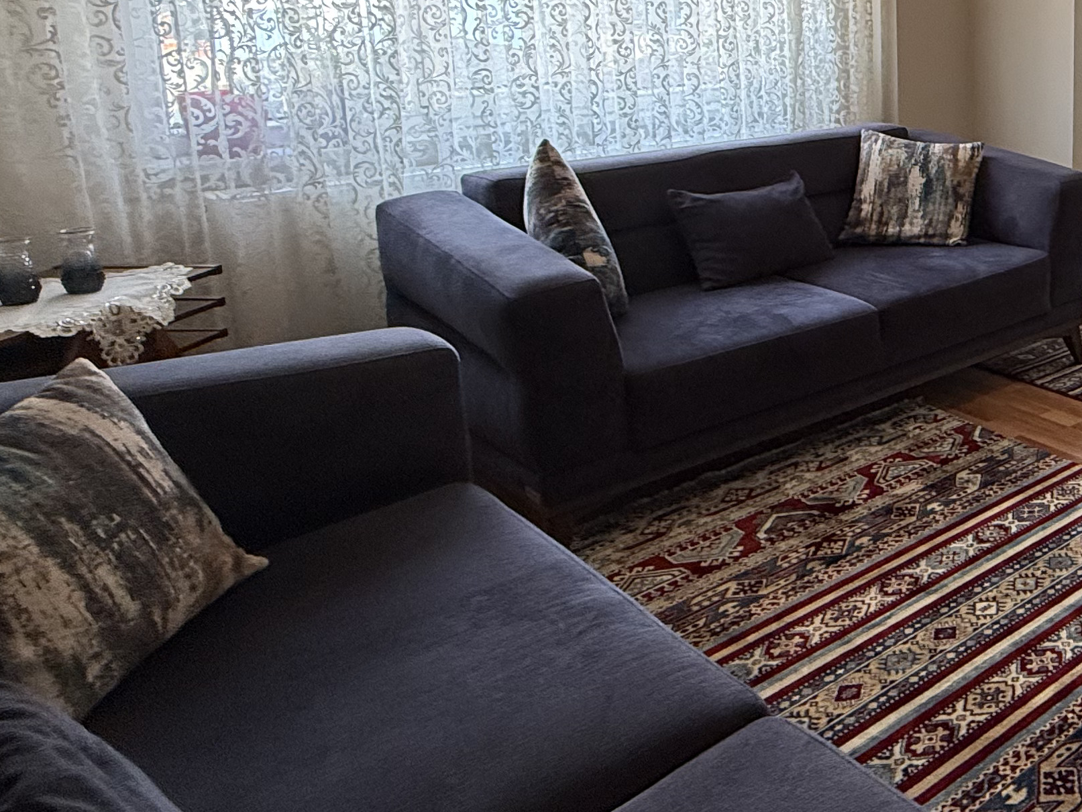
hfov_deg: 42.5
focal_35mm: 35
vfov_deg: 39.0
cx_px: 1164
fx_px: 1094
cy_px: 152
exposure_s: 1/100
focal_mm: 2.22
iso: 200
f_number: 2.2
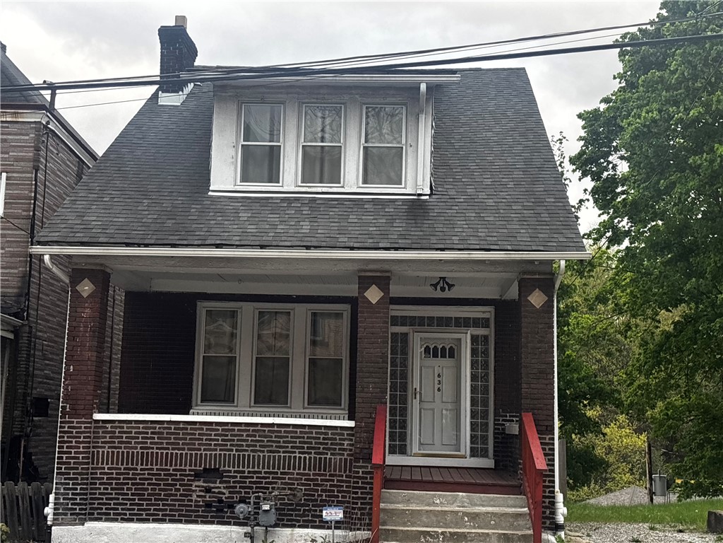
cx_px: 362
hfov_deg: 36.8
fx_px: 1086
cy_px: 272
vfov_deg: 28.0
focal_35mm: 52
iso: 100
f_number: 1.6
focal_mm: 5.96
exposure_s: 1/60
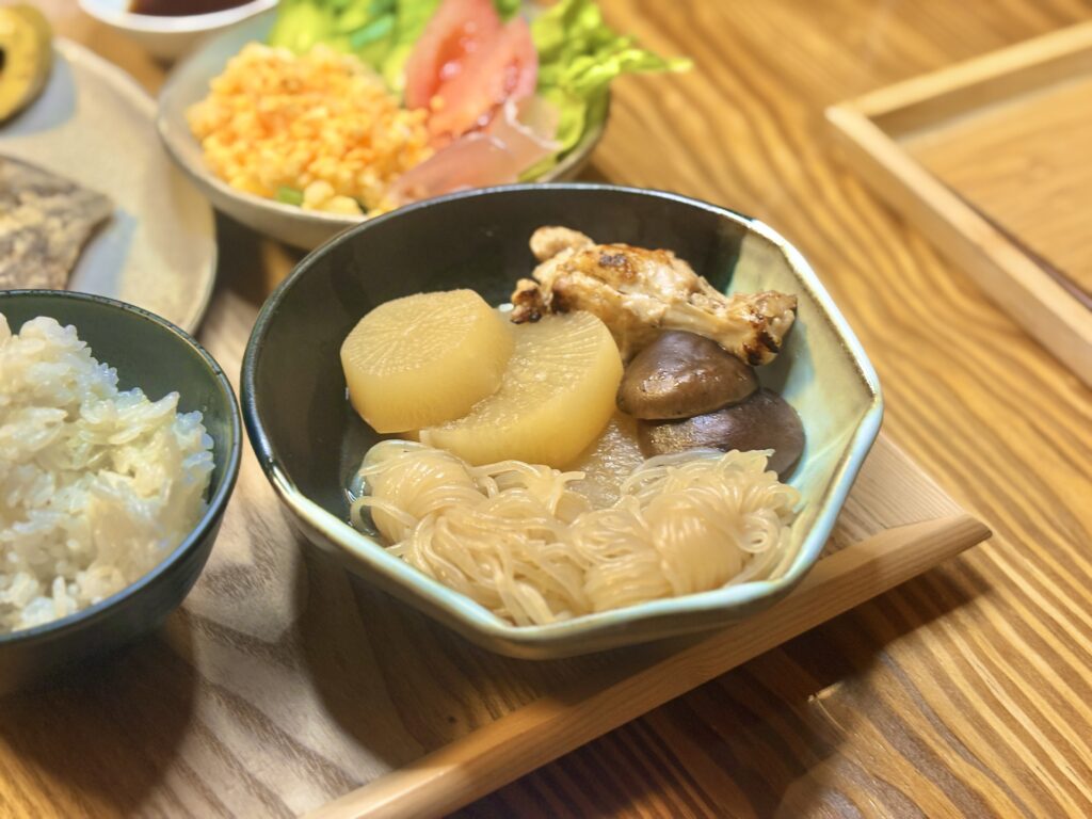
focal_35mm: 52
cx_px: 546
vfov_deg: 28.0
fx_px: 1640
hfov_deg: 36.8
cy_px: 410
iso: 125
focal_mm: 5.96
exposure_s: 1/60
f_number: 1.6
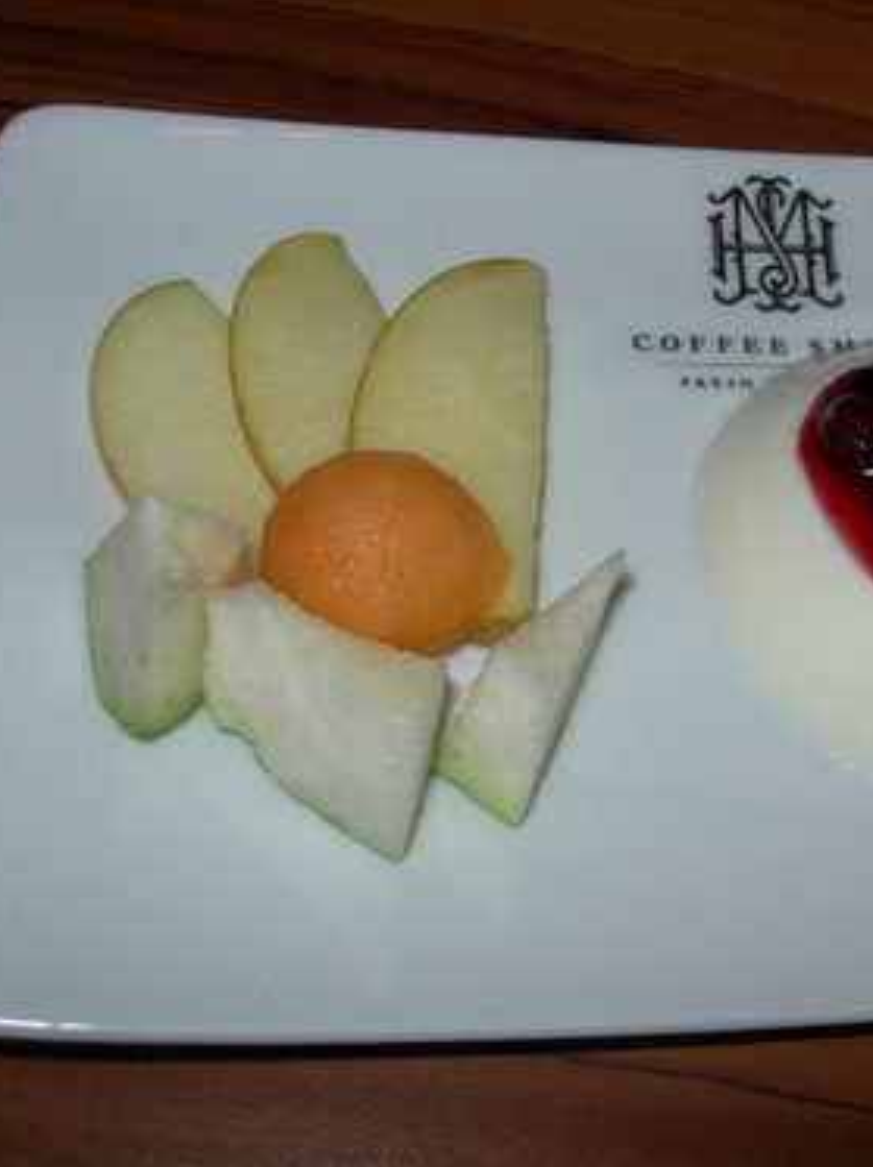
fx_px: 1718
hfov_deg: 27.9
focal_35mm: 51
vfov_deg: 37.5
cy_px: 584
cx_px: 710
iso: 50
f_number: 4.8
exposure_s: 1/60.1
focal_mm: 7.8
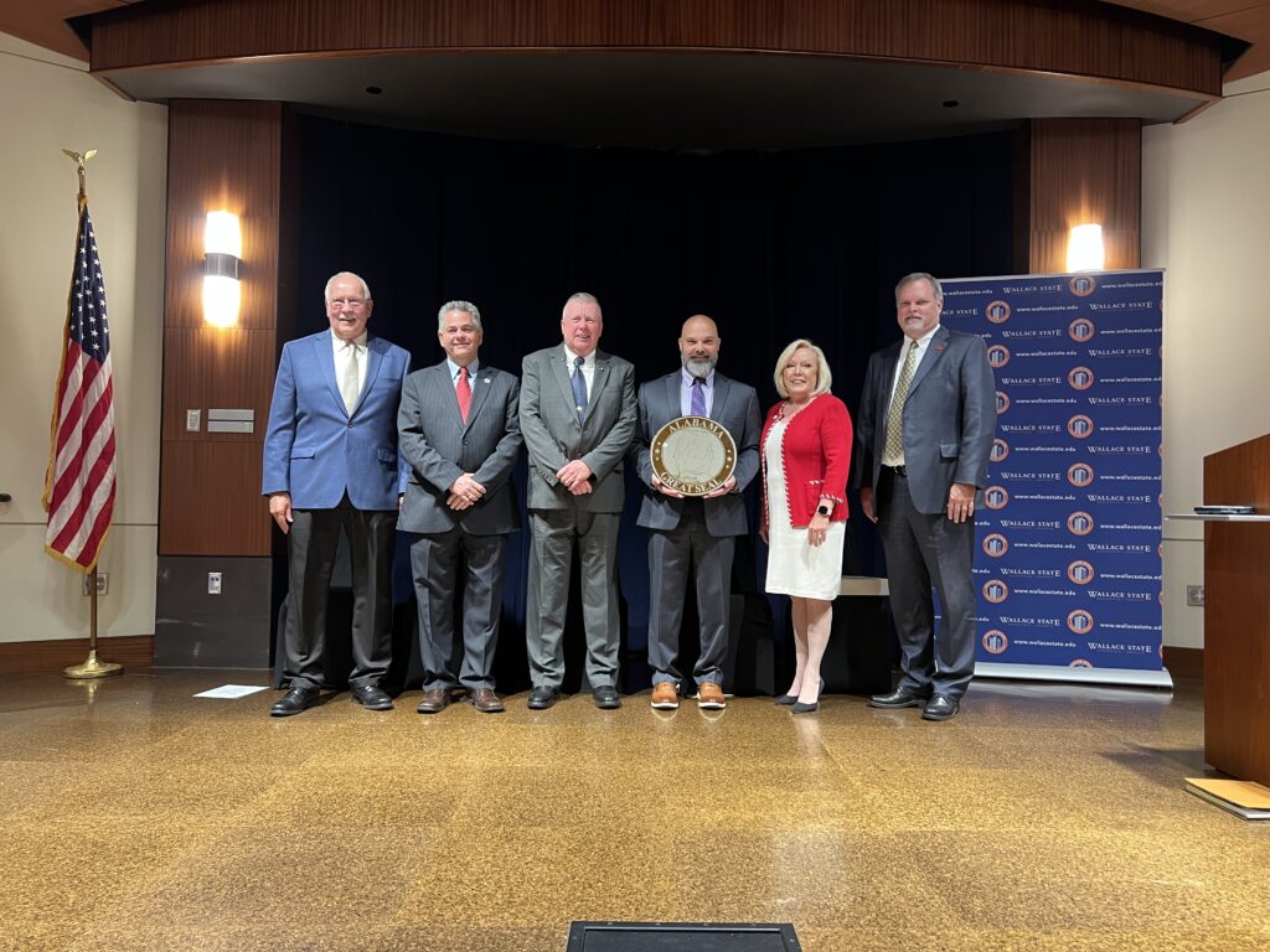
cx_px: 635
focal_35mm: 26
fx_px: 954
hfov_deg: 67.3
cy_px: 476
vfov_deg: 53.1
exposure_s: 1/60
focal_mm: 5.7
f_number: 1.5
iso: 320
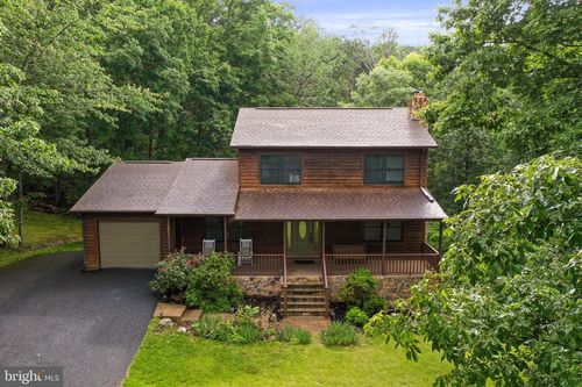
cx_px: 291
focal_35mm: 28
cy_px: 194
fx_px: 452
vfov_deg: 46.4
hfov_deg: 65.5
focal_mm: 10.26
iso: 100
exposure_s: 1/100
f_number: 4.5
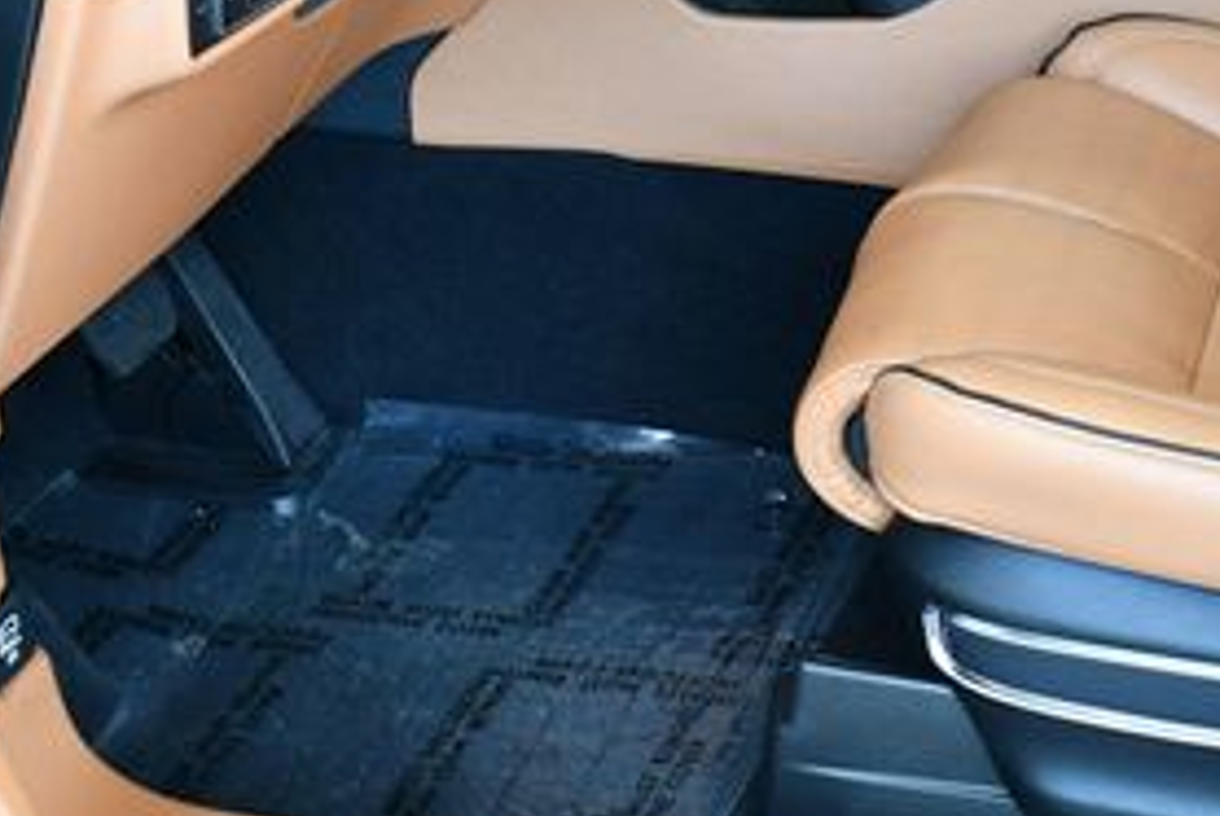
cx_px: 922
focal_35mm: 83
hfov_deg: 24.2
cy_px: 0
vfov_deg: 16.2
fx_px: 2816
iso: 800
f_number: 3.5
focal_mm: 18
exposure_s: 1/250
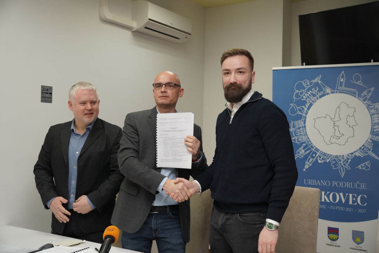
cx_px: 190
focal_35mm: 41
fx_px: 436
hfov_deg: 47.0
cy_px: 126
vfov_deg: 32.3
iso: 1000
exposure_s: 1/160
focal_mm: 27.6
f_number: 4
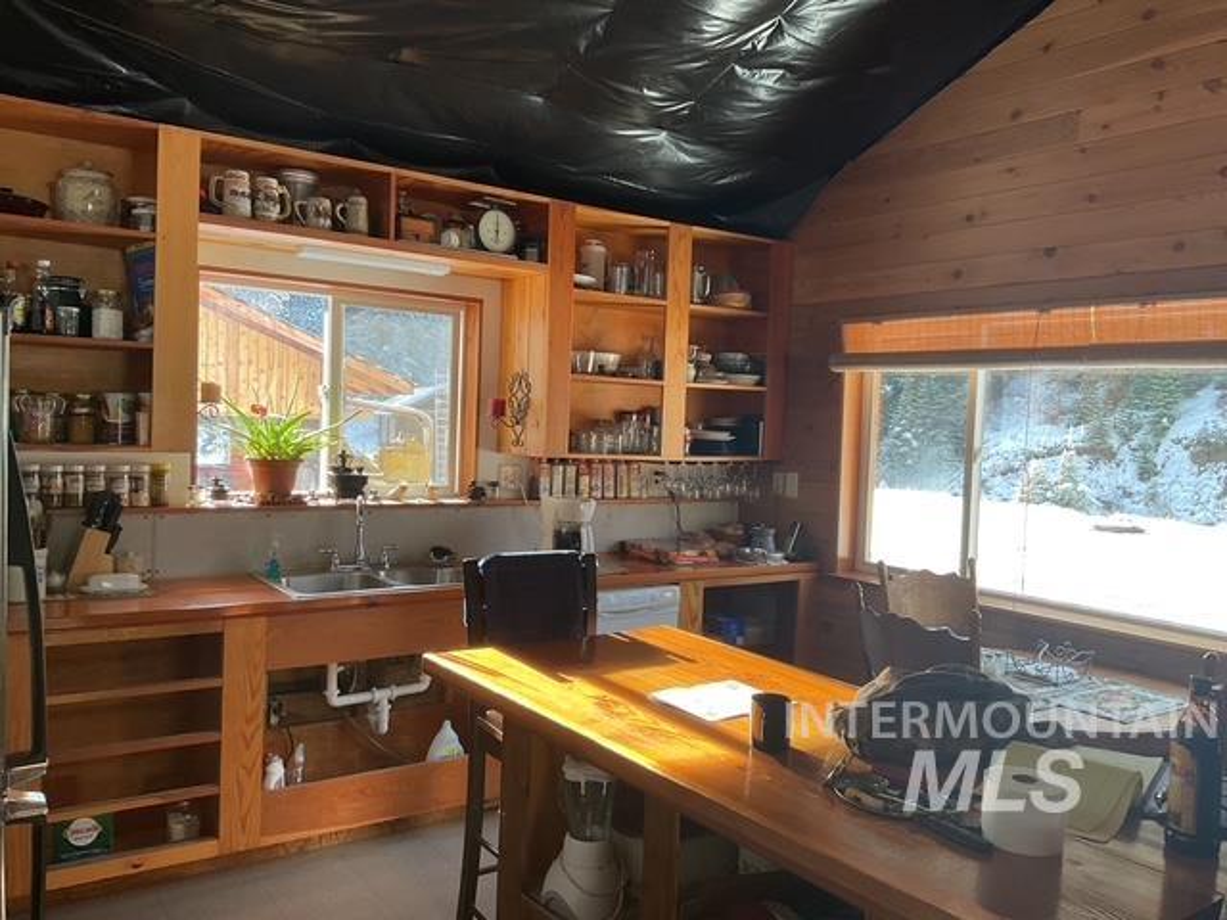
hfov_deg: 61.7
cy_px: 460
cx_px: 614
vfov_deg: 48.2
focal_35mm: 29
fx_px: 1028
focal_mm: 3
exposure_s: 1/120
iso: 50
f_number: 1.8
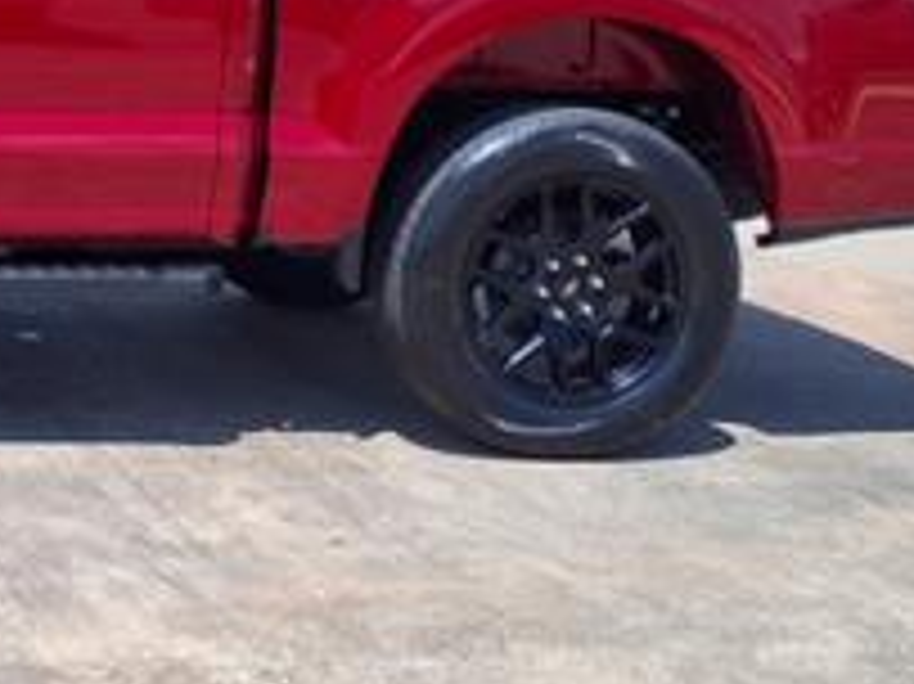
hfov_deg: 21.6
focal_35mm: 85
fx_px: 2243
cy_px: 54
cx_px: -144
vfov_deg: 17.1
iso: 40
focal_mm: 3.58
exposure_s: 1/2000
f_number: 1.9
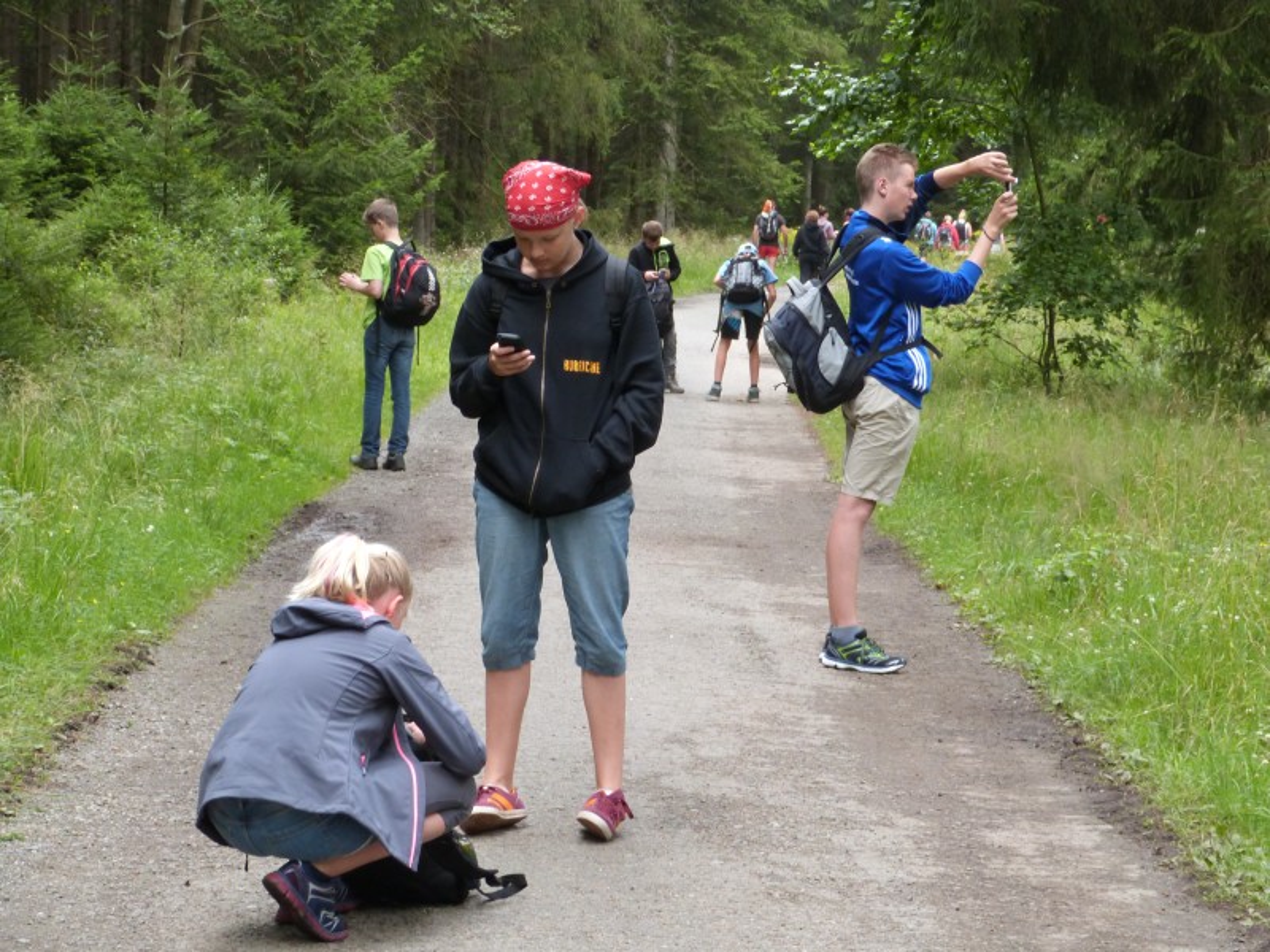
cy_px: 476
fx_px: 4256
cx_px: 635
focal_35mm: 116
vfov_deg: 12.8
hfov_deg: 17.0
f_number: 3.5
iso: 250
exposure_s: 1/125
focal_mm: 20.8
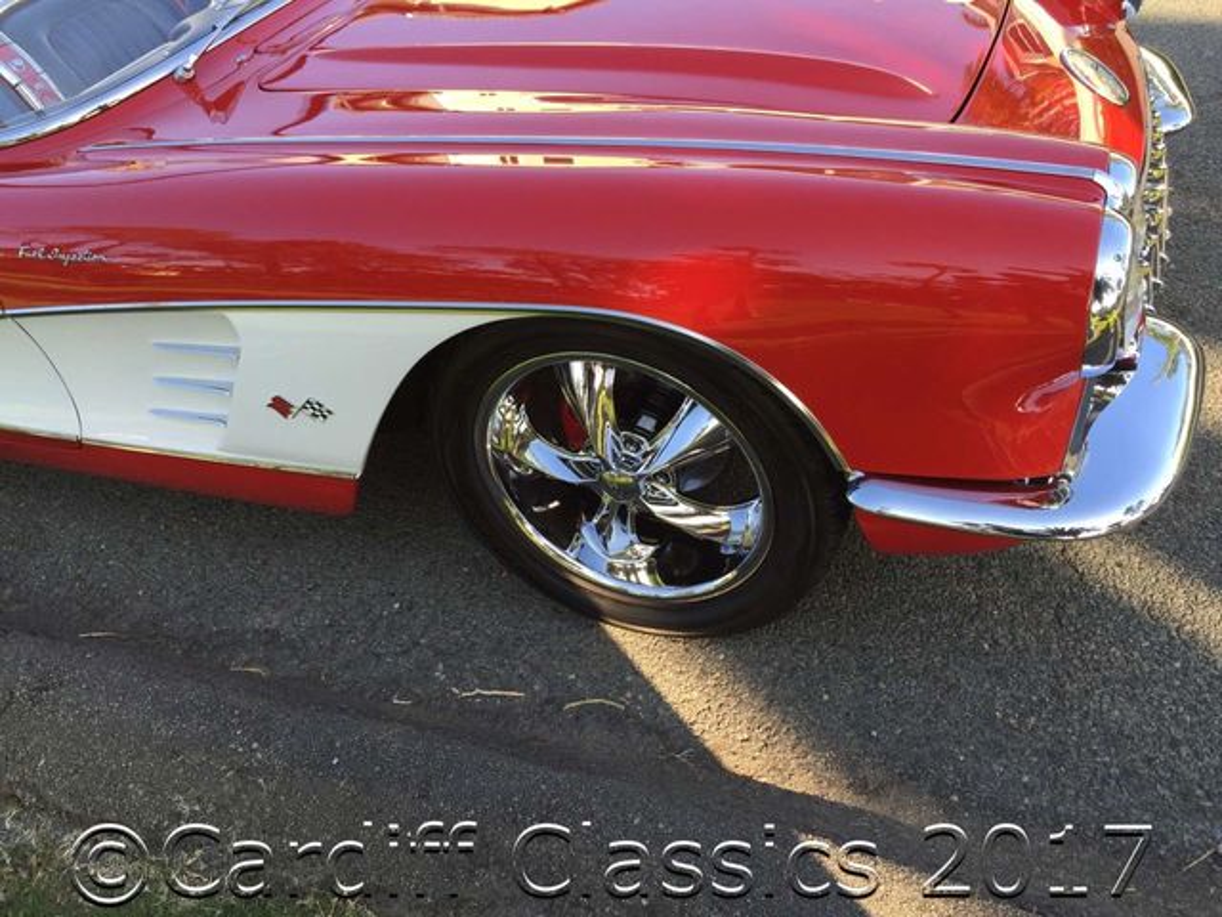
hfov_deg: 61.7
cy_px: 458
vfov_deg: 48.2
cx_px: 611
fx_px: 1024
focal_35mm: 29
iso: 32
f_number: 2.2
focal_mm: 4.15
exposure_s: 1/262
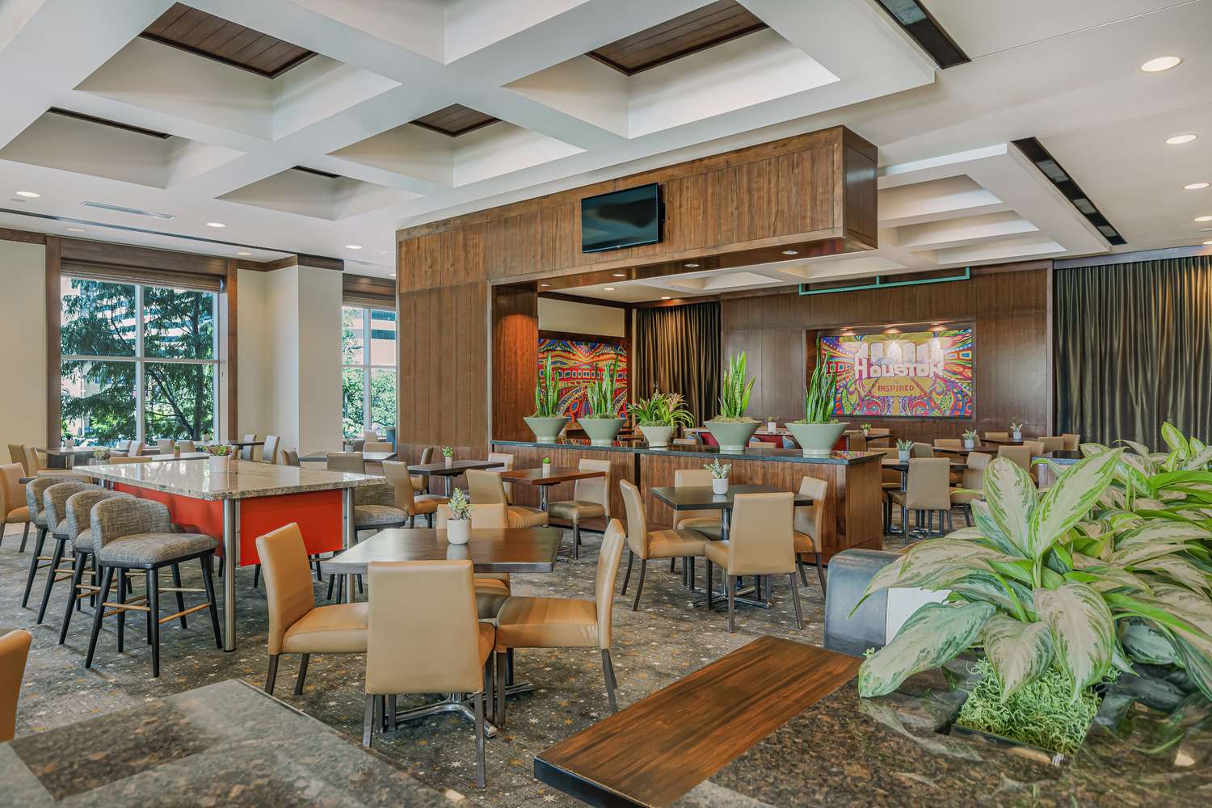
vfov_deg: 56.1
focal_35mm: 22
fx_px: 757
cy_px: 404
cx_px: 606
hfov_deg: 77.3
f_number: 7.1
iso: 250
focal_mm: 15
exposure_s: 1/2
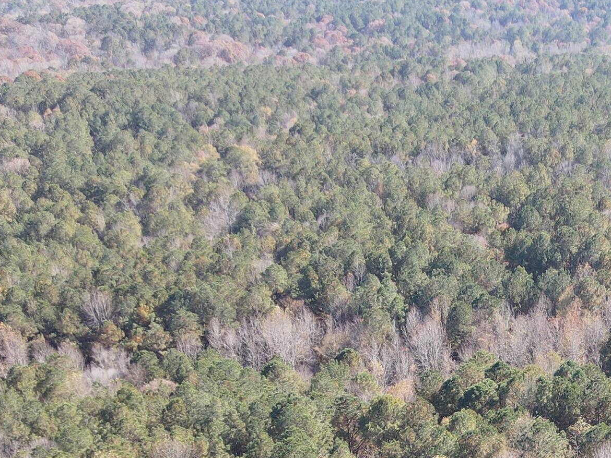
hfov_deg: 29.6
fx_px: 1112
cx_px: 530
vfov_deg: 21.9
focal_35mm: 63
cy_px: 520
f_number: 2.8
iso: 100
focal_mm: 4.5
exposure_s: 1/120
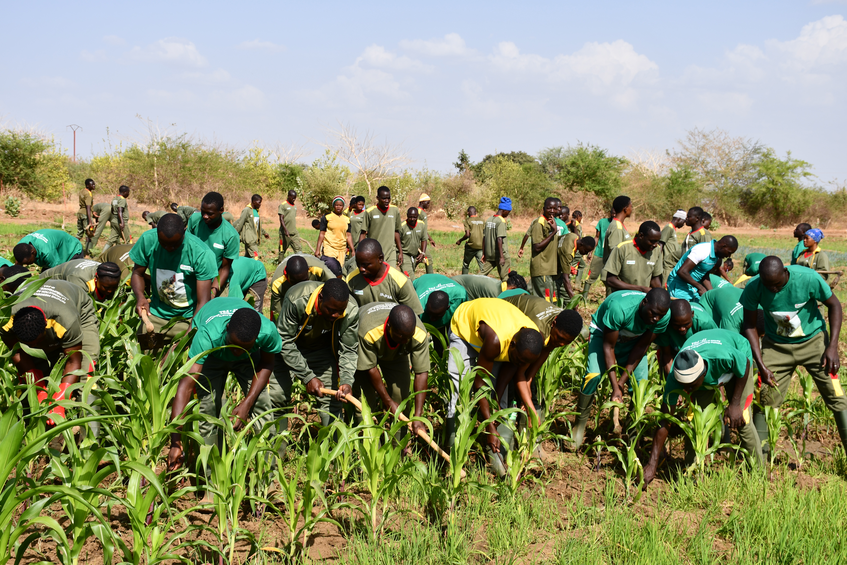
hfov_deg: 35.1
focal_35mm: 57
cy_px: 282
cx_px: 424
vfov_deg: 23.8
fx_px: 1341
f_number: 9
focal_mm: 38
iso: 100
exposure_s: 1/320
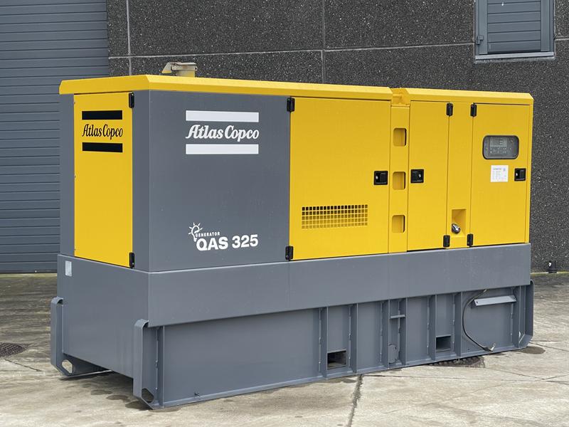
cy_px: 214
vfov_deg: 22.9
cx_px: 284
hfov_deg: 30.3
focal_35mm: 64
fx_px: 1052
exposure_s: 1/99
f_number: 2.2
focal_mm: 7.5
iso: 50
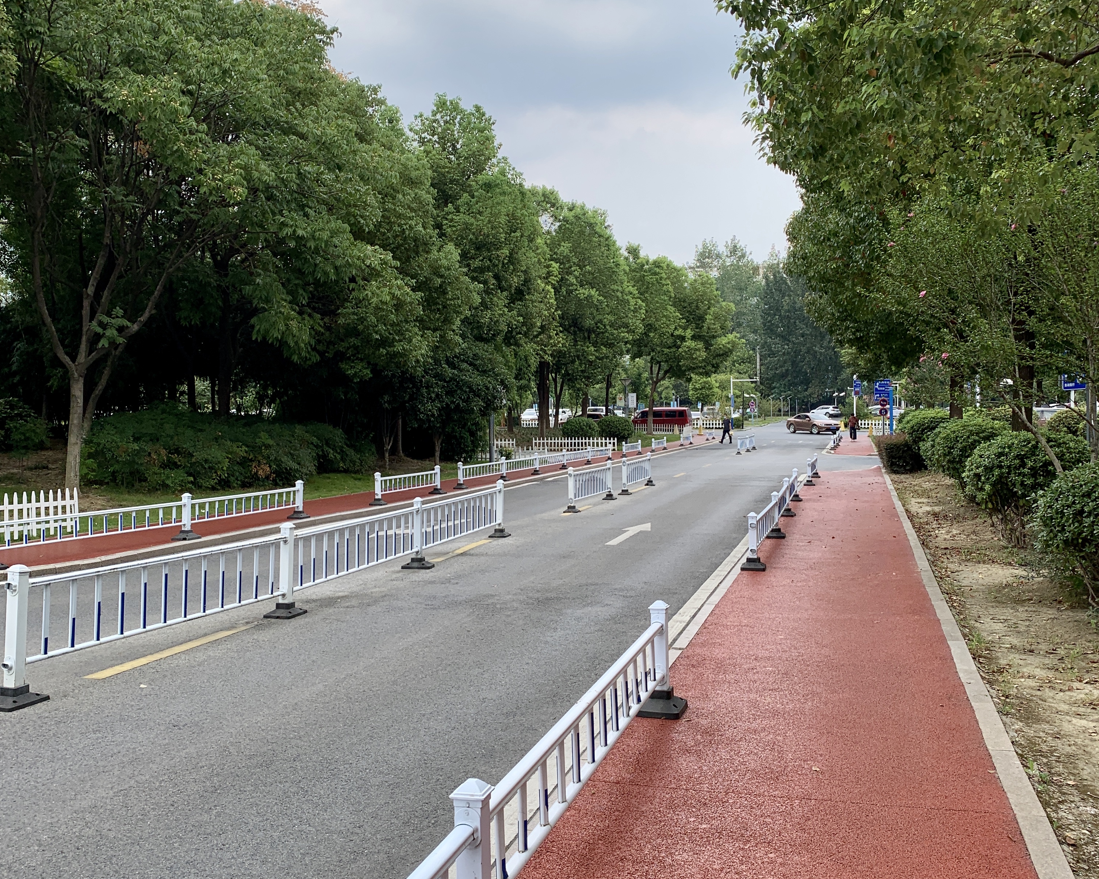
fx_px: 1106
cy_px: 454
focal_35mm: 34
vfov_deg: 43.4
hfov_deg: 52.8
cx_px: 549
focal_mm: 4.25
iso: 25
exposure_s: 1/1176
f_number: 1.8
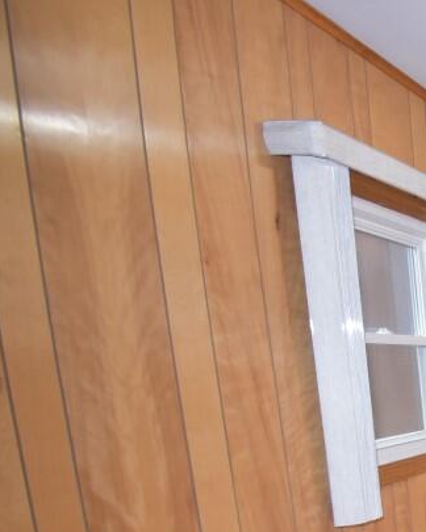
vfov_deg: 42.0
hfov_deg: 22.6
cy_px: 482
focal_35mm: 40
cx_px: 754
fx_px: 630
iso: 1400
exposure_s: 1/30
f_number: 4.5
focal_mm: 10
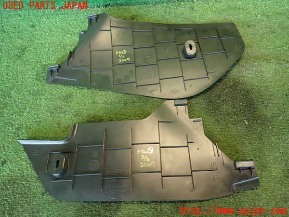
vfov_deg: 54.9
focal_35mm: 25
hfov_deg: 69.4
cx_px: 144
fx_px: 209
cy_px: 108
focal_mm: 4.5
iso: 250
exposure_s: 1/30
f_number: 2
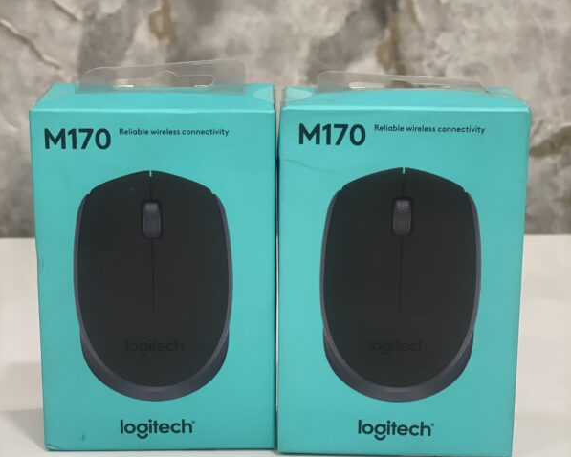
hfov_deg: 27.9
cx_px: 285
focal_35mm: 68
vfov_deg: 22.5
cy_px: 183
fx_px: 1150
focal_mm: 6
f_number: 2
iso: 160
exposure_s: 1/100
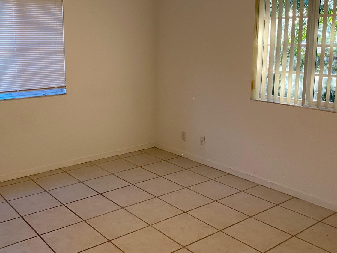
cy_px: 99
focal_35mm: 37
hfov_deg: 49.9
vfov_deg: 38.5
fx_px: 360
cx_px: 139
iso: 200
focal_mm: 4.25
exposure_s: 1/60
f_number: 1.8
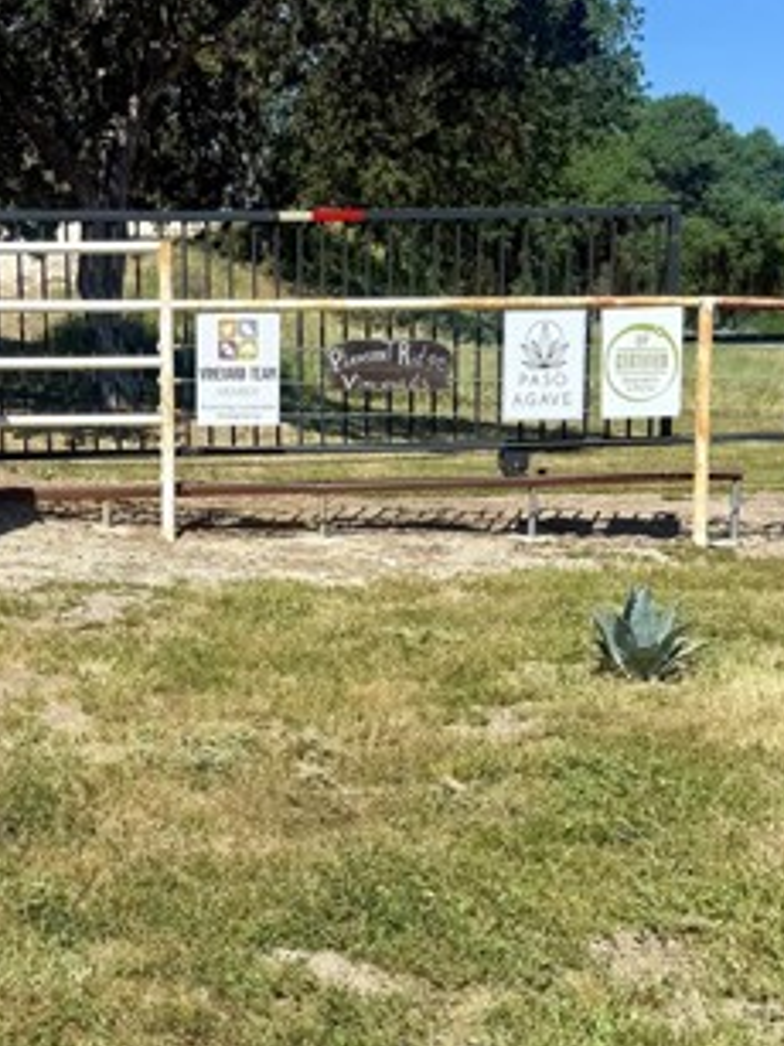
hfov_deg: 28.8
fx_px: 1511
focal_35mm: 50
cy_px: 569
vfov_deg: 38.2
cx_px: 235
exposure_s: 1/5319
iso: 80
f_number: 1.78
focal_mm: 6.76
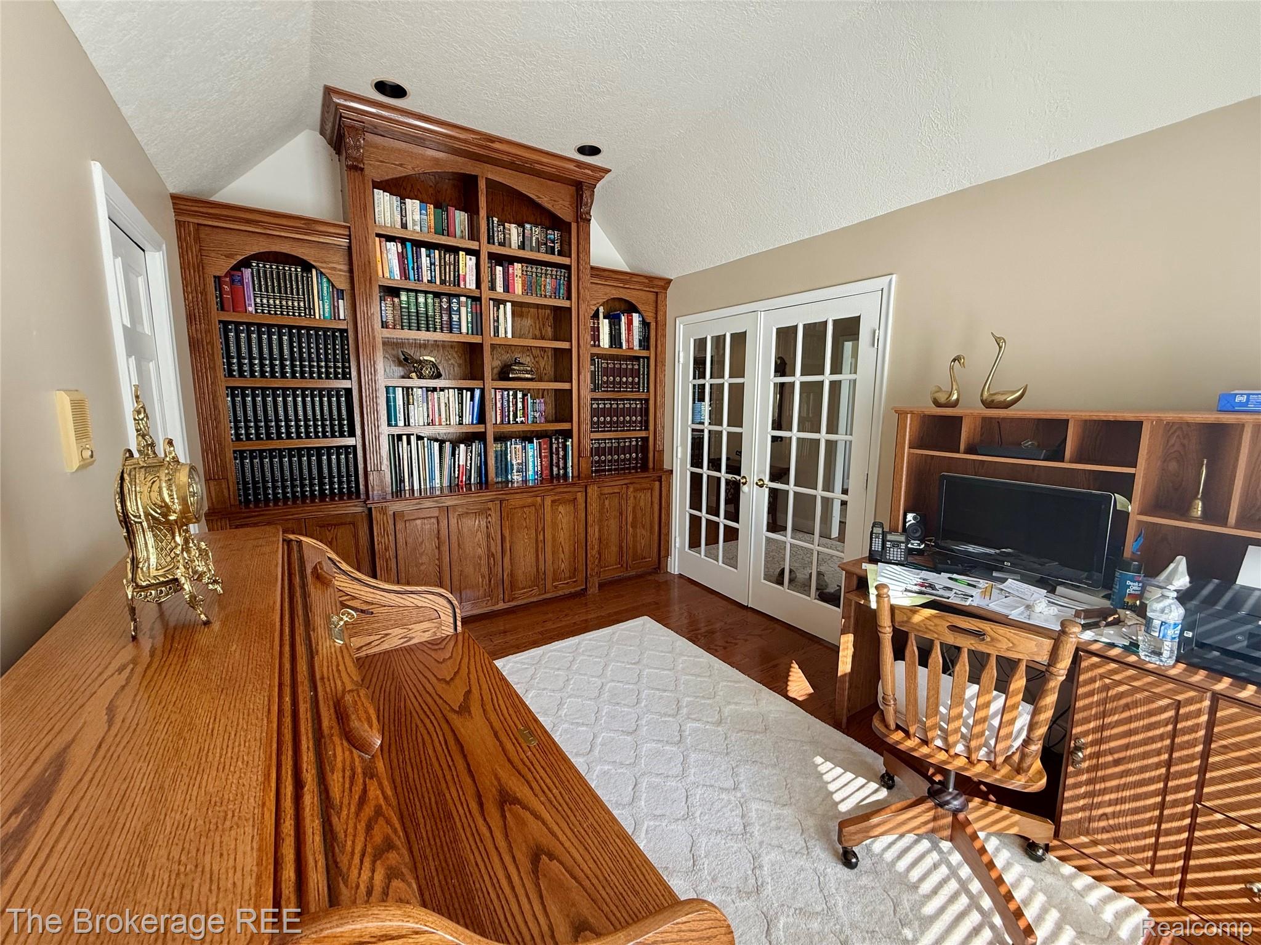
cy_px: 472
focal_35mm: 14
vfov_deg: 85.7
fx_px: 510
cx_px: 630
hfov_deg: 102.1
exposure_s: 1/99
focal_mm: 2.22
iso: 100
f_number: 2.2
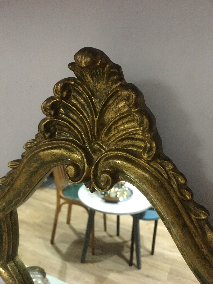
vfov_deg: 61.7
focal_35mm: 29
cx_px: 106
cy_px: 142
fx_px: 238
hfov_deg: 48.2
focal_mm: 4.15
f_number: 2.2
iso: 320
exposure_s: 1/17
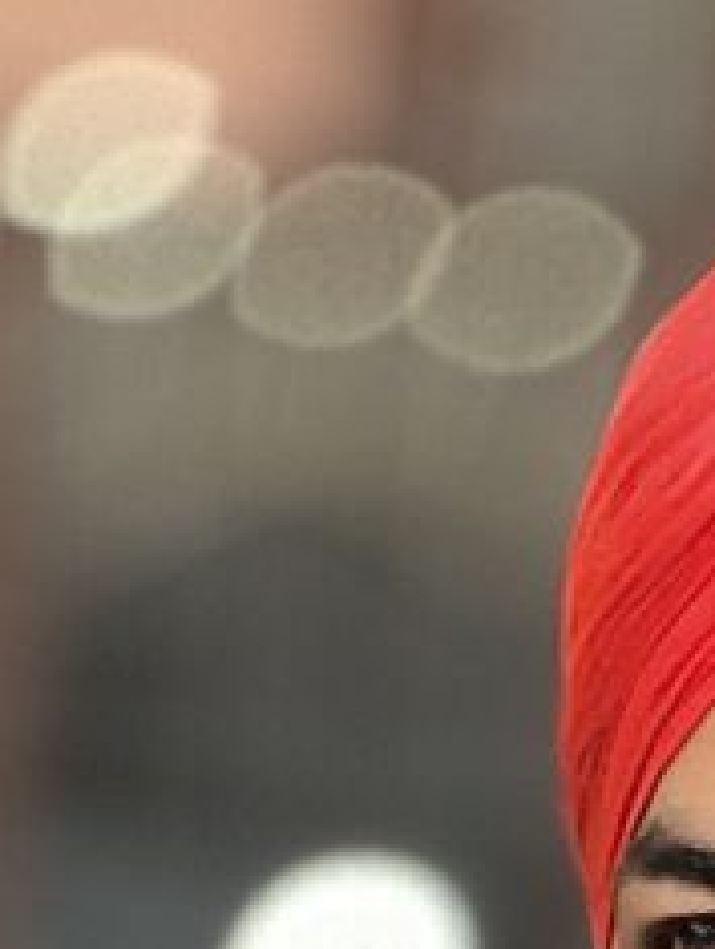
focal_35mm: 335
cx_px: 969
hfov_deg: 4.4
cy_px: 1551
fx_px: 9201
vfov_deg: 5.8
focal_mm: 9
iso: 500
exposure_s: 1/14
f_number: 2.8
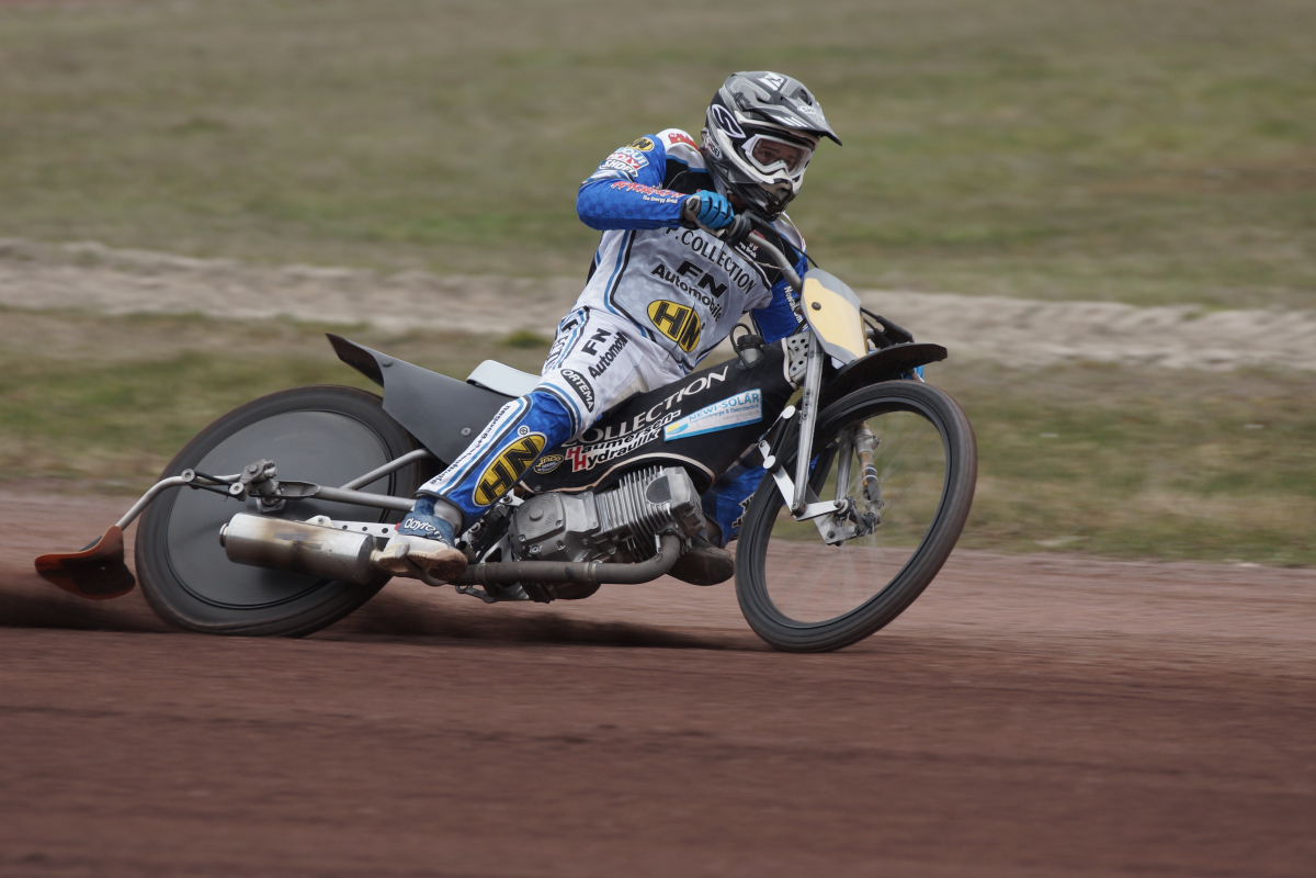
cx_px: 658
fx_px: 16449
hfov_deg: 4.6
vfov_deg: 3.1
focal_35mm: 450
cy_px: 439
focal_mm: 300
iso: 200
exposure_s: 1/400
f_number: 5.6
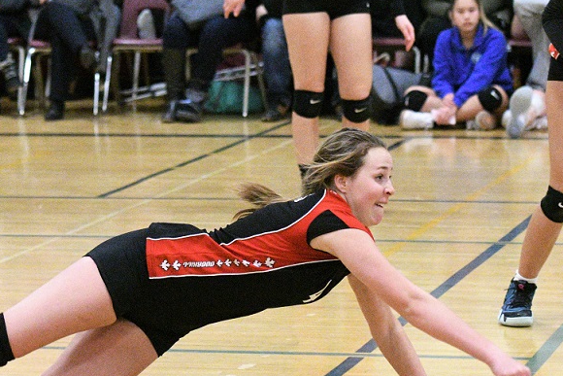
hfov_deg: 11.0
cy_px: 155
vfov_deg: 7.3
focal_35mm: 187
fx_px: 2925
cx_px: 280
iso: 18000
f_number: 3.2
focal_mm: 70
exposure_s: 1/1000
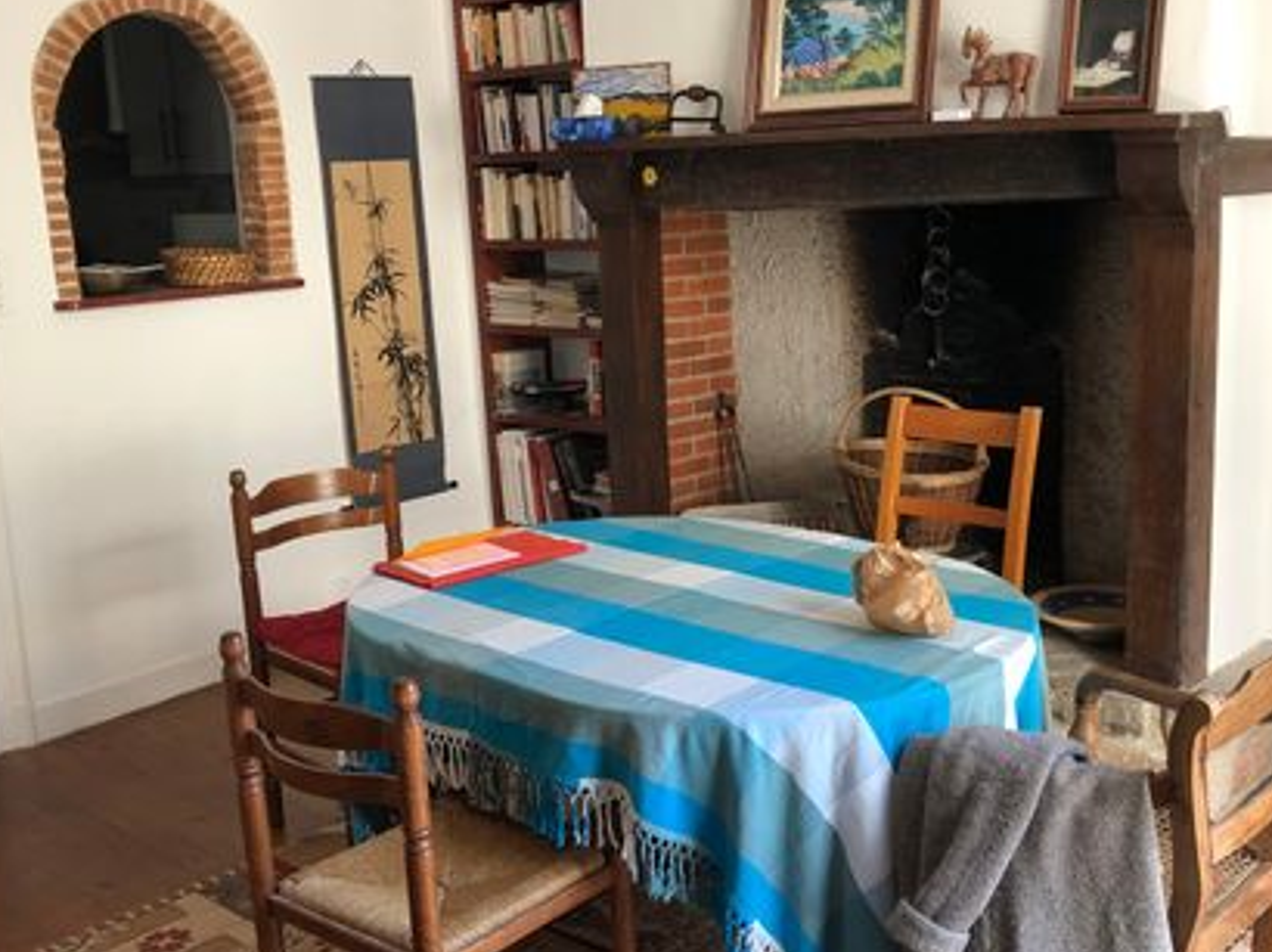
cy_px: 481
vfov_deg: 35.1
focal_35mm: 41
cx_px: 689
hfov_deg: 45.8
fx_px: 1506
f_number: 1.8
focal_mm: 4
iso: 32
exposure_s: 1/30
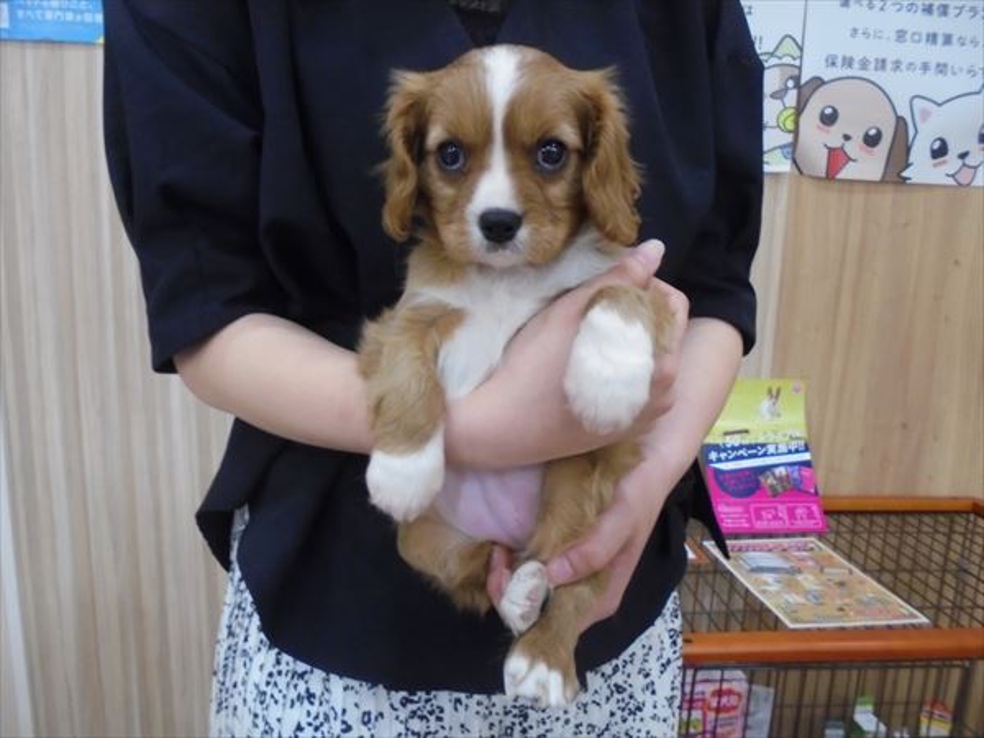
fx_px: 739
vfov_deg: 53.1
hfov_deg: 67.3
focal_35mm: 26
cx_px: 492
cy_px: 369
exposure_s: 1/30
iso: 400
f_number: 3.5
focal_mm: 4.6
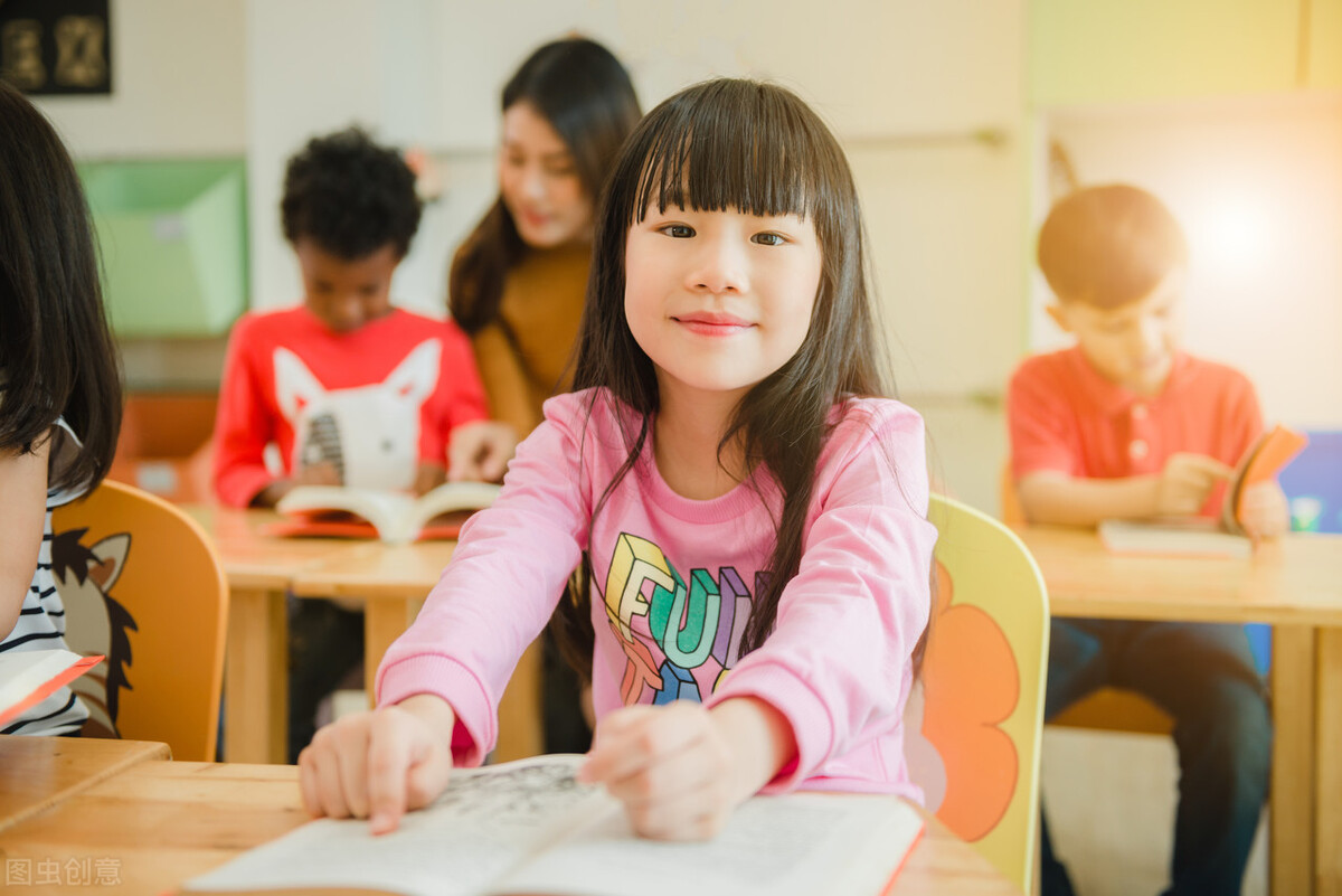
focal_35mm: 45
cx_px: 671
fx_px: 1678
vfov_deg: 29.9
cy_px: 448
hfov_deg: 43.6
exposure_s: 1/200
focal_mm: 45
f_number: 2.8
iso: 640
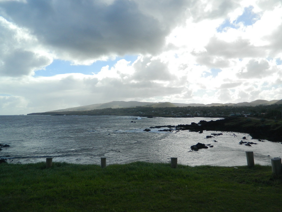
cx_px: 141
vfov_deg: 49.7
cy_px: 106
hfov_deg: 63.4
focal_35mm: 28
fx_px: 228
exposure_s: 1/250
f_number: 8.9
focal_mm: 5.1
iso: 110
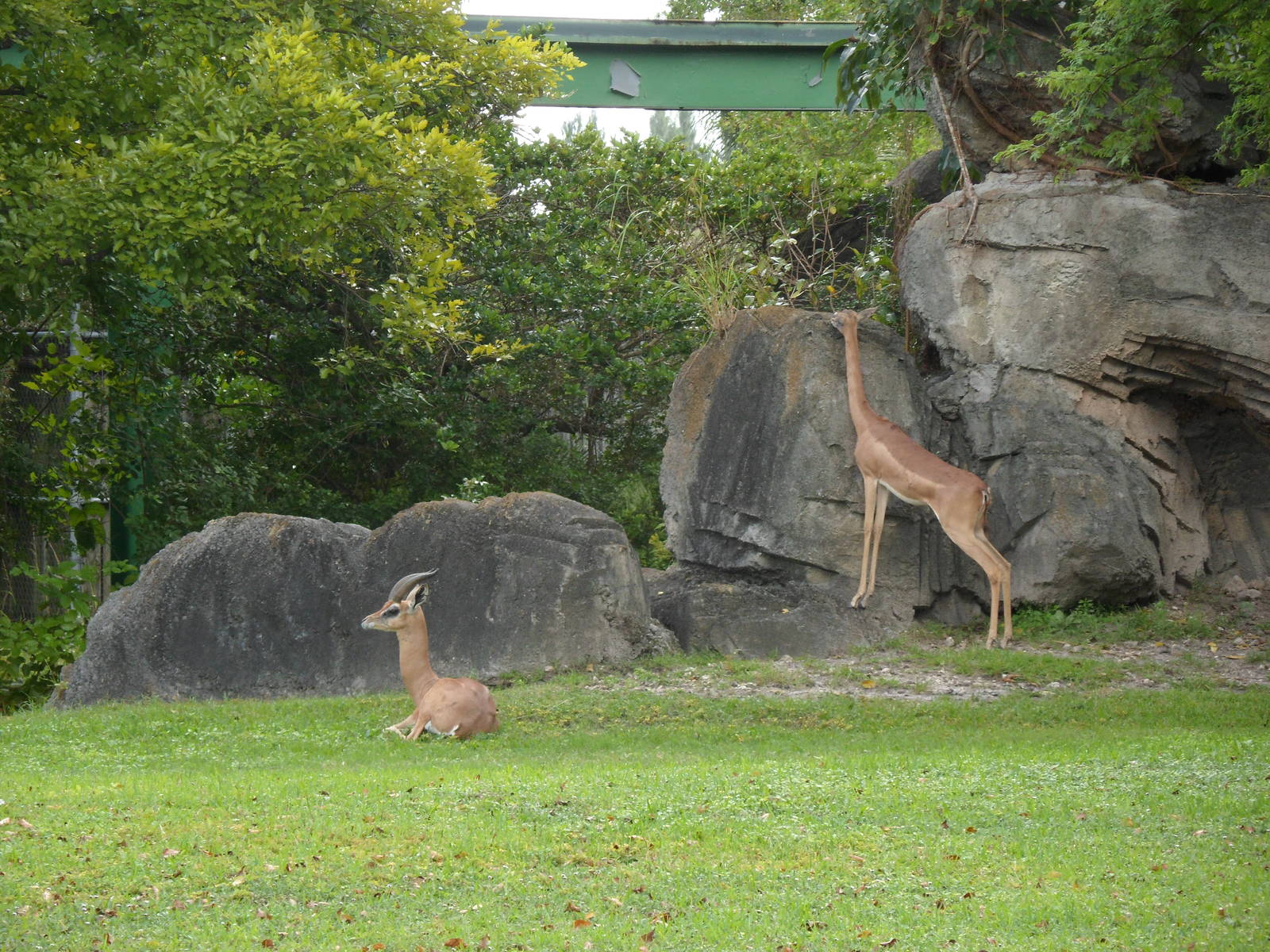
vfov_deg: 7.4
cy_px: 476
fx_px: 7374
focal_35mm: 201
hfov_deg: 9.8
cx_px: 635
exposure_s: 1/60
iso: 80
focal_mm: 36.2
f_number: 5.6
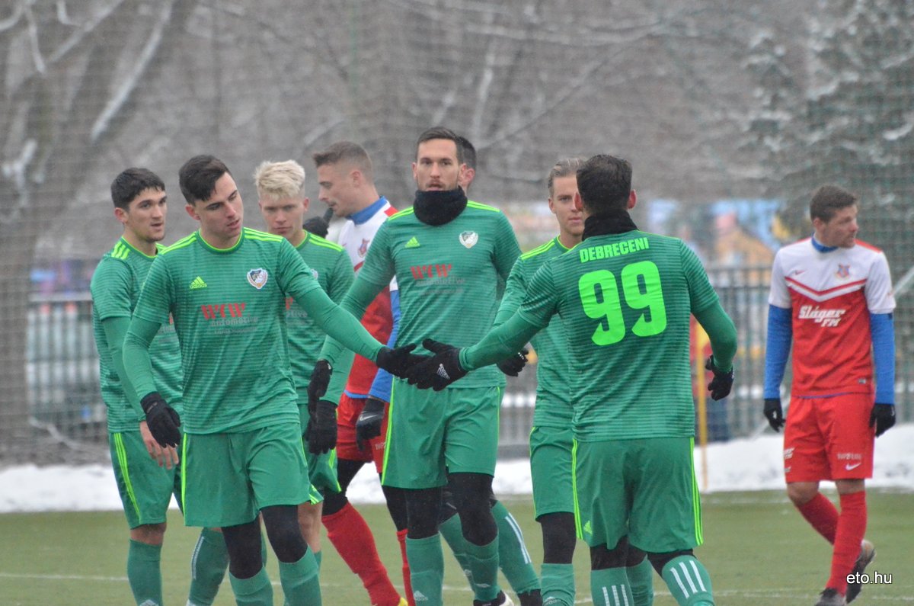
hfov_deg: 4.6
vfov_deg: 3.0
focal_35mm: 450
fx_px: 11402
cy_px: 303
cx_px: 457
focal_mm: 300
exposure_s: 1/2500
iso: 6400
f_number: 6.3
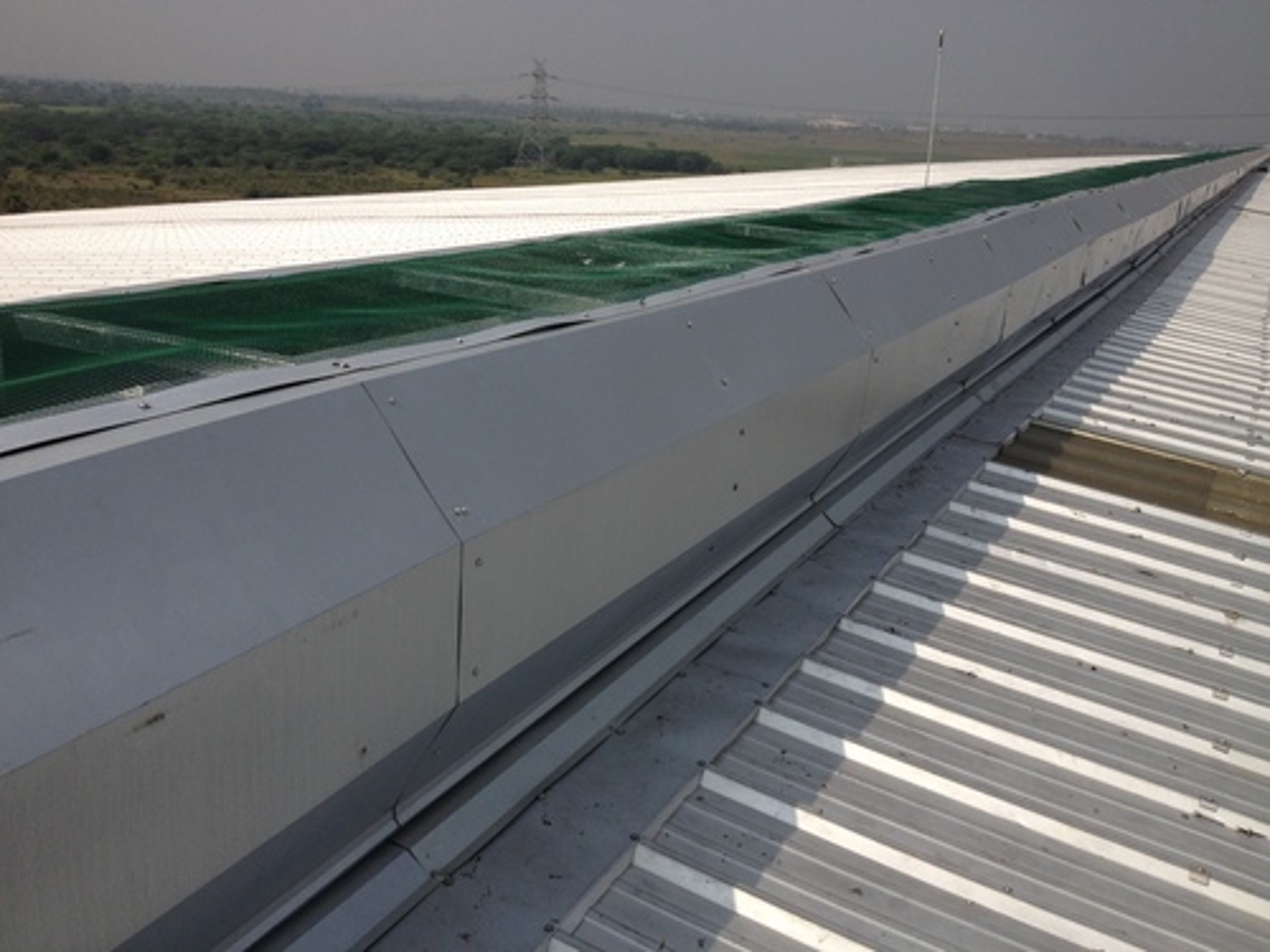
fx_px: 1284
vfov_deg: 40.7
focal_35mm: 35
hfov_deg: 52.6
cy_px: 476
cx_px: 635
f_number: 2.4
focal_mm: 4.28
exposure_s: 1/3460
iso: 64
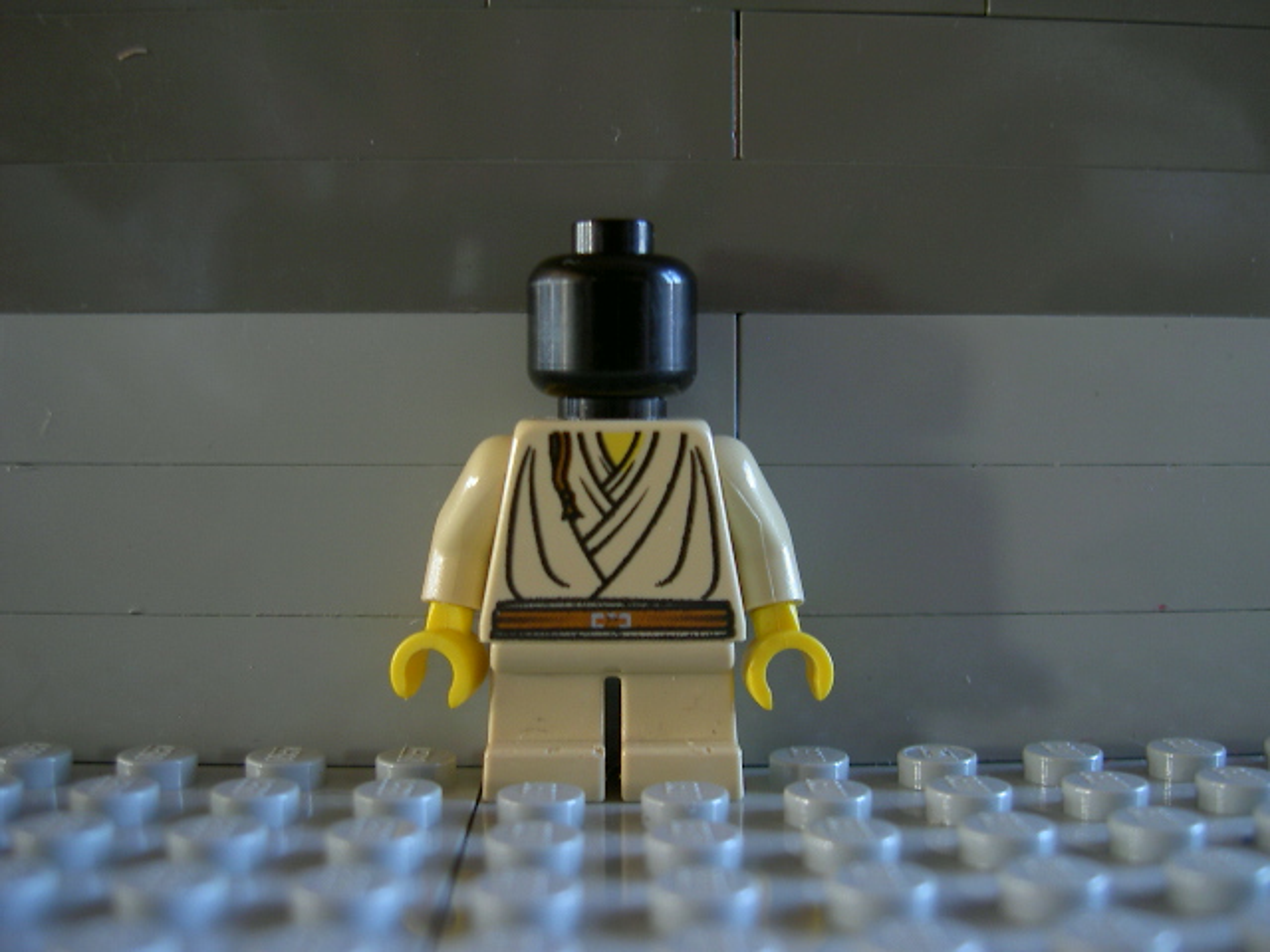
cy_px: 476
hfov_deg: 47.9
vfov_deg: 36.8
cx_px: 635
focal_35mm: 39
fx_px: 1431
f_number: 2.8
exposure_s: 1/19
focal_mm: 8
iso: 100
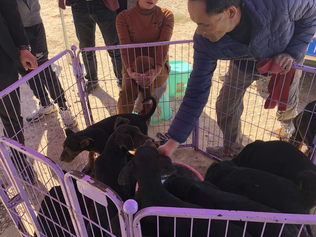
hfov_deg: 61.6
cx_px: 153
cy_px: 118
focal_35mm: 29
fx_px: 265
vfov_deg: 48.2
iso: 20
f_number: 1.8
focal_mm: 3.99
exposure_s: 1/340
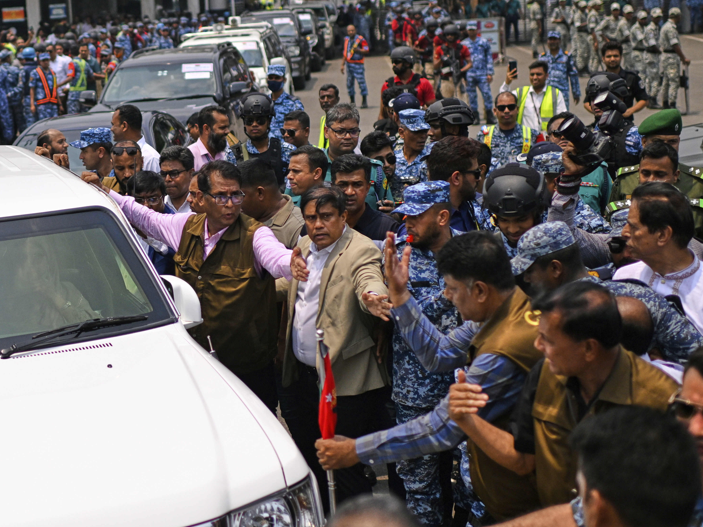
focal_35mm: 67
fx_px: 1361
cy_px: 210
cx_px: 121
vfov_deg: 21.9
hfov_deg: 28.2
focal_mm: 35
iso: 400
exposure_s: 1/32000
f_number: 2
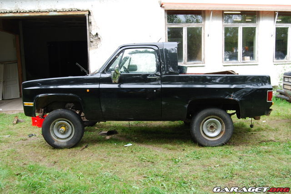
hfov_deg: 57.2
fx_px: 267
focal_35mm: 33
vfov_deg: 40.0
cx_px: 146
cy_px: 97
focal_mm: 22
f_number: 6.3
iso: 200
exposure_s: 1/60
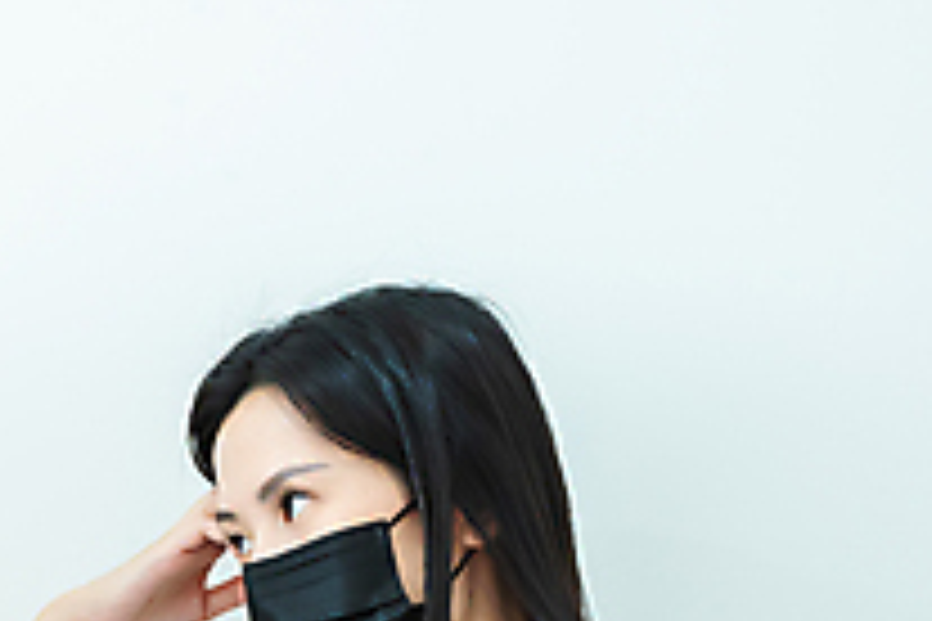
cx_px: -263
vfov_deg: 9.3
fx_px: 3754
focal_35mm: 145
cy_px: 860
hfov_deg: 13.7
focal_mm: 50
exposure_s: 1/8
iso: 800
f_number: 11
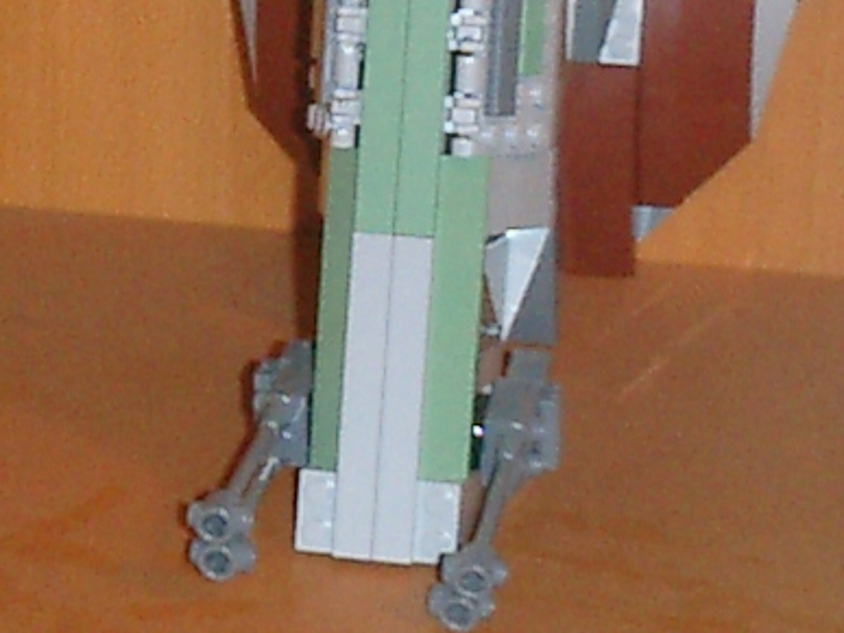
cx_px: 301
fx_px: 3632
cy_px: 28
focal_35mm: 149
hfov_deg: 13.2
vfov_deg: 9.9
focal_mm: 7.5
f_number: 3.2
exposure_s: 1/30
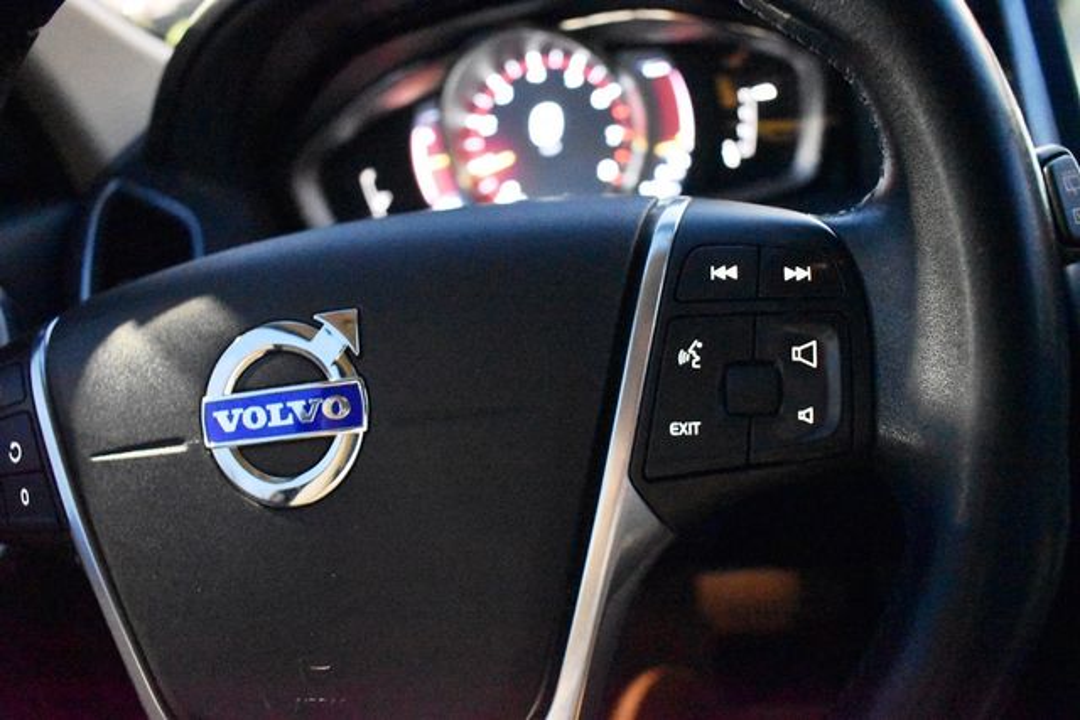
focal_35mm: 30
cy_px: 360
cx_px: 540
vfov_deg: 43.6
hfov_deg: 61.9
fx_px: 900
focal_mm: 20
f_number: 3.8
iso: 12800
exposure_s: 1/20
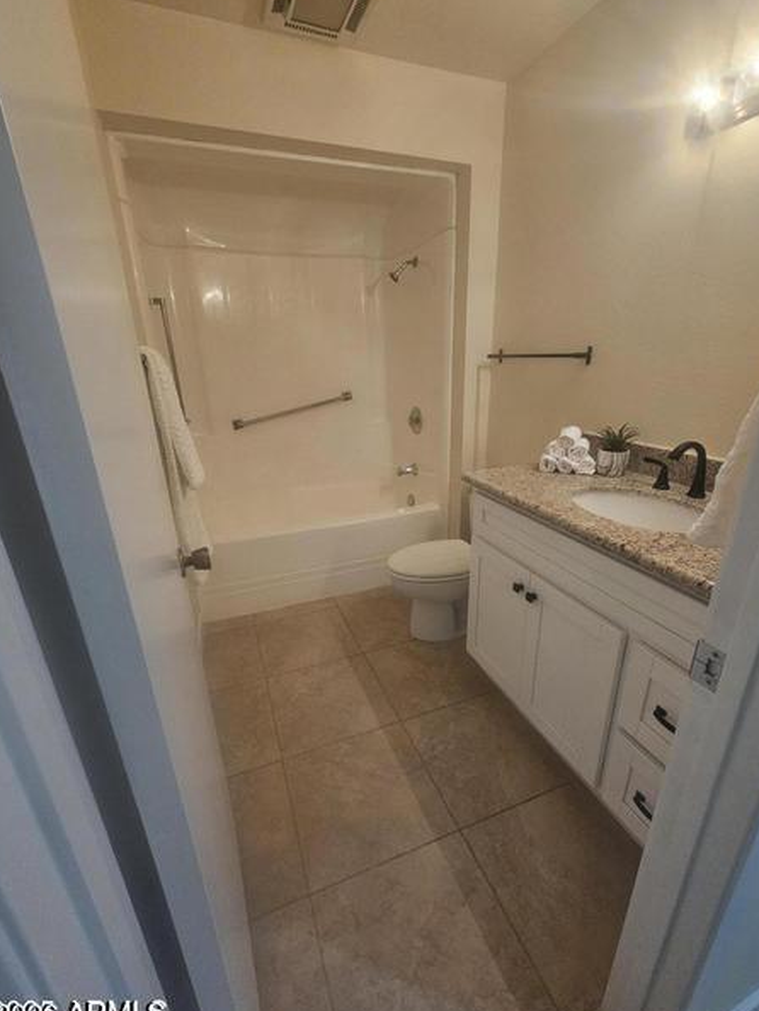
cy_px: 517
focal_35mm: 14
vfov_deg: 102.0
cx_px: 393
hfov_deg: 85.7
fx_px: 409
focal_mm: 2.2
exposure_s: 1/60
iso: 250
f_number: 2.2
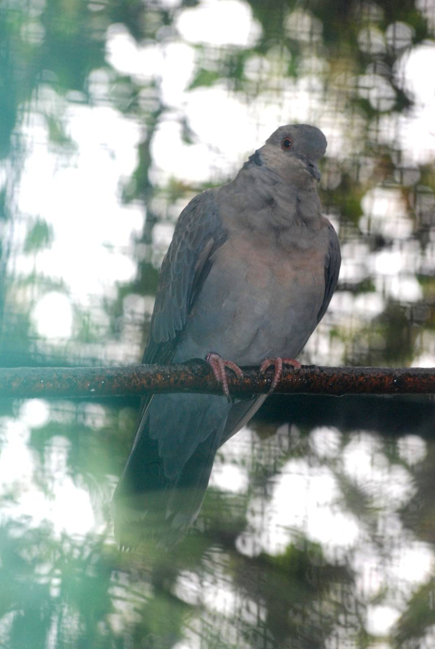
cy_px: 324
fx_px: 4066
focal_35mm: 225
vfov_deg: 9.1
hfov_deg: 6.1
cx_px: 218
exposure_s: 1/200
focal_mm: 150
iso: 1000
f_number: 7.1
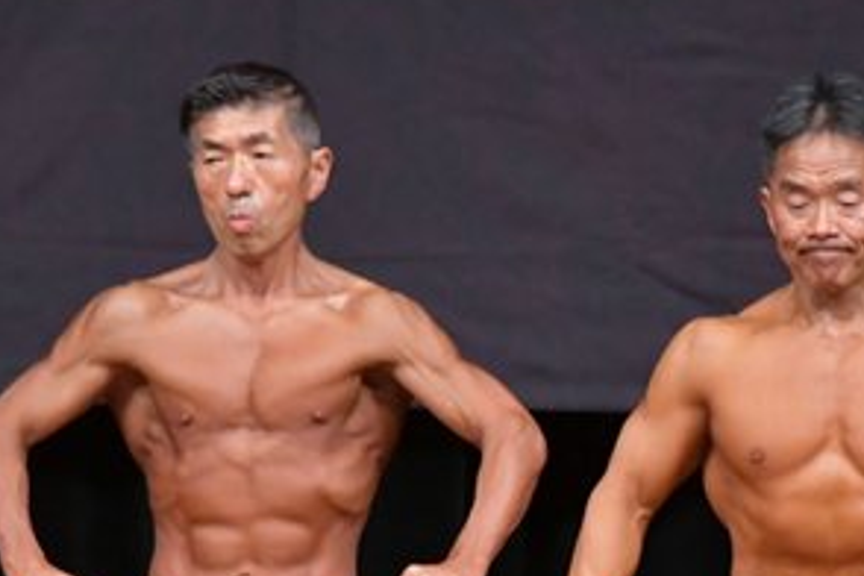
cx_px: 848
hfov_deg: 2.7
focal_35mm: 752
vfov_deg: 1.8
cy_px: 717
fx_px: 18047
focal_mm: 190
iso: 5000
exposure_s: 1/400
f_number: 5.6
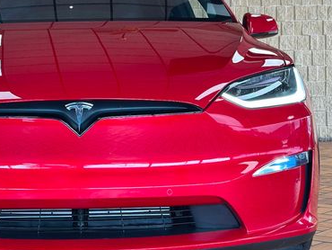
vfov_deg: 17.8
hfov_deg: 23.3
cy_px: 94
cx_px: 74
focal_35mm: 83
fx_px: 797
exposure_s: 1/120
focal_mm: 6.86
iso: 100
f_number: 1.78
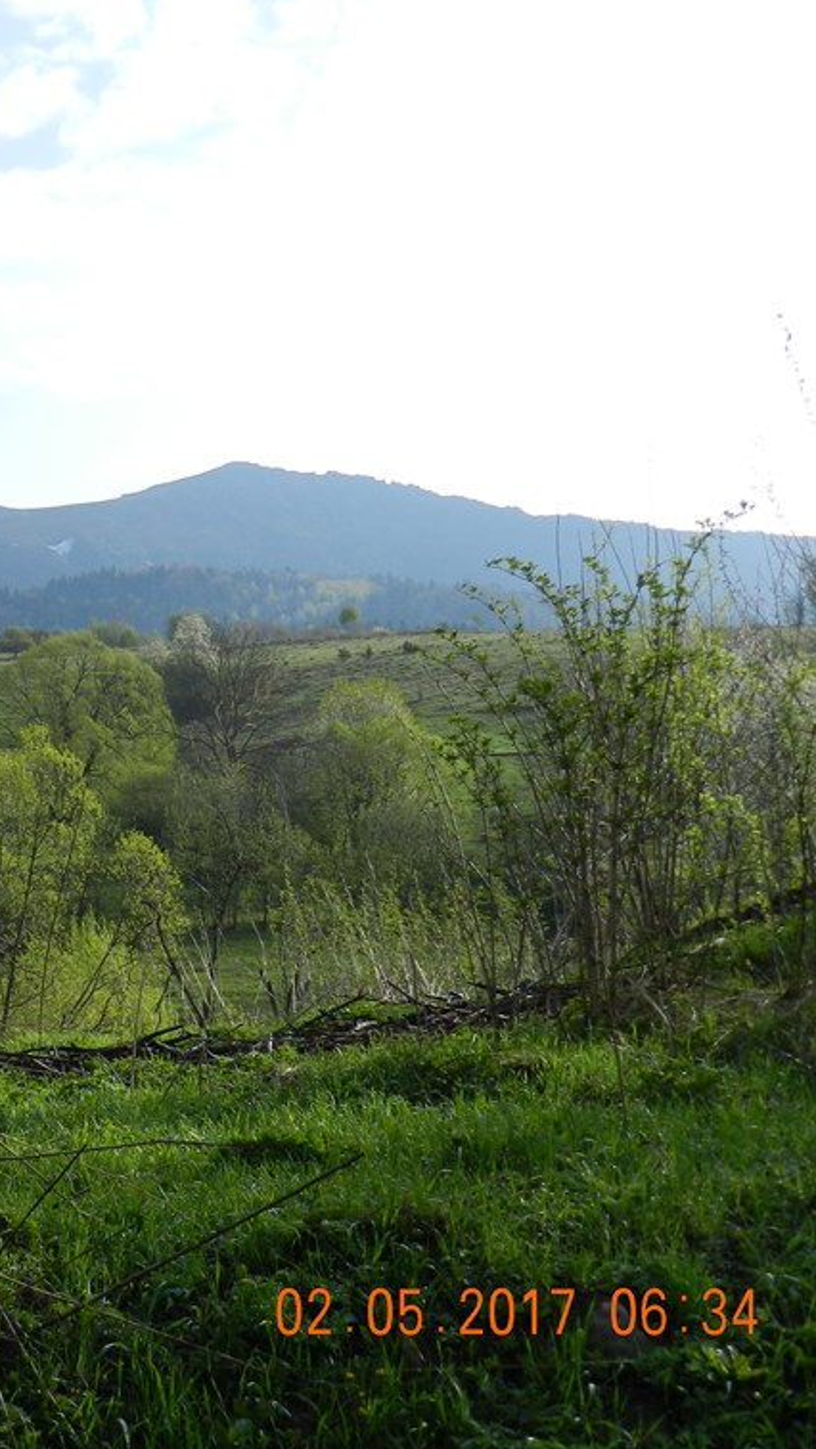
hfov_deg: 20.4
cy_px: 729
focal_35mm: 56
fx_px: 2153
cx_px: -103
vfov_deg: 37.2
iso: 160
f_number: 4
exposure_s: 1/1000
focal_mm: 6.7
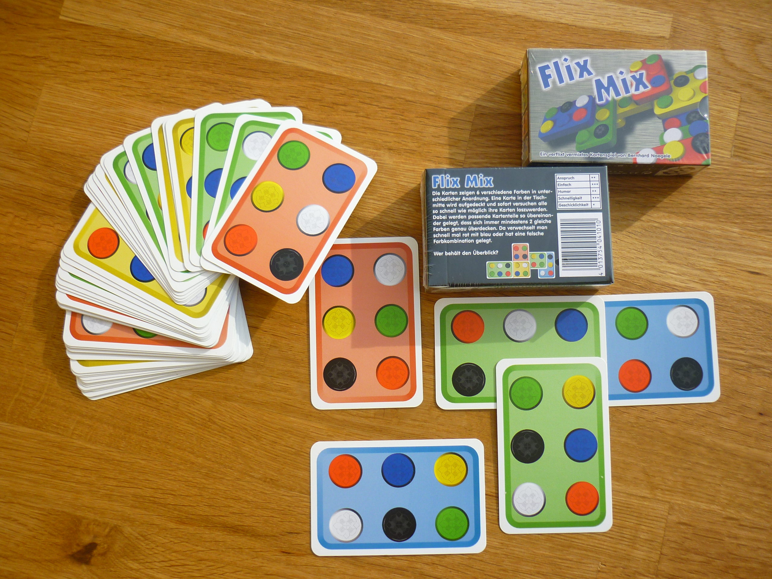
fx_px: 736
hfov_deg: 55.4
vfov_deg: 42.9
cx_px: 386
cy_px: 290
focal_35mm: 33
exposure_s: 1/125
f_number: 8
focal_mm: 5.5
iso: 80
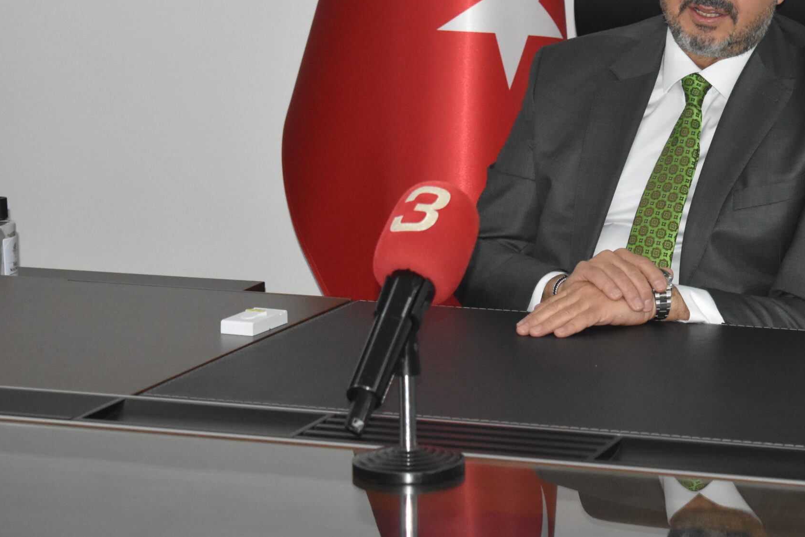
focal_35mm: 126
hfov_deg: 16.2
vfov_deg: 10.9
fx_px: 2812
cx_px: 597
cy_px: 129
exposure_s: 1/60
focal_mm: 55
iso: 2500
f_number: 5.6
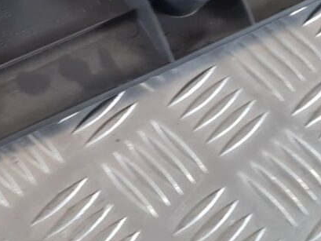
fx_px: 826
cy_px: 16
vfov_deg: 16.4
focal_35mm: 89
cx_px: 5
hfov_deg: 21.3
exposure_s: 1/50
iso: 250
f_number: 1.8
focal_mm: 5.4
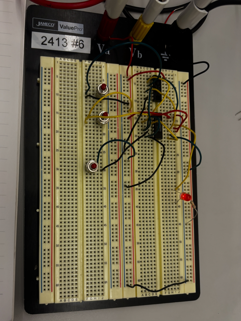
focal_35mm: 26
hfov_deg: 53.1
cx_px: 120
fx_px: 241
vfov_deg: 67.3
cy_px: 160
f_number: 1.6
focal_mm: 5.96
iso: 100
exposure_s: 1/115
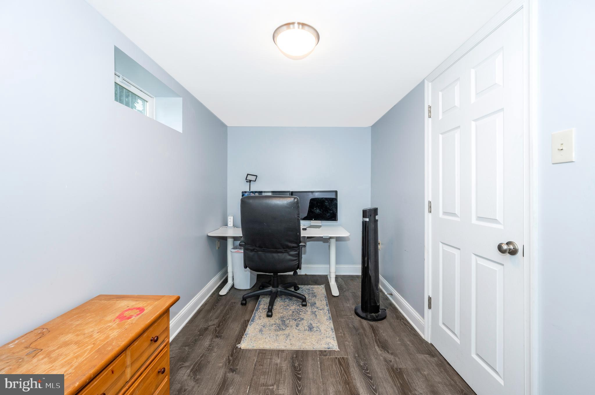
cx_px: 298
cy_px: 198
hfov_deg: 104.3
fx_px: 231
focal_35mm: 14
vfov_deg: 81.1
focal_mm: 14
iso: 500
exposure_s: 1/25
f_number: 8
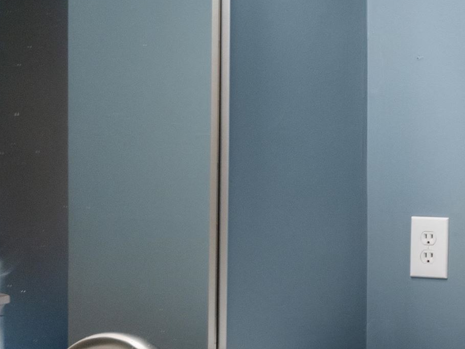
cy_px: 229
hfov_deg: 26.2
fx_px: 726
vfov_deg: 26.9
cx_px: 695
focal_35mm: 54
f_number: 2.8
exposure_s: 1/100
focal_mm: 8
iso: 200
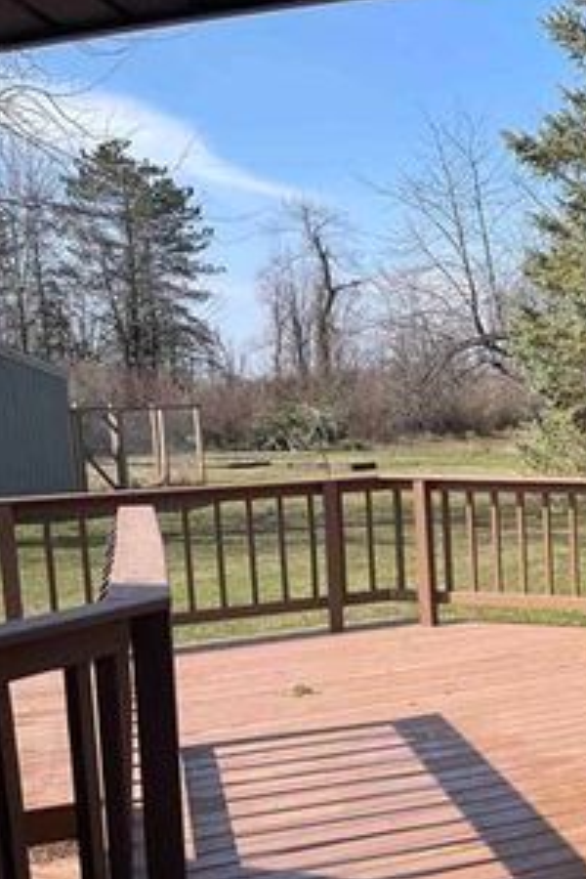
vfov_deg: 43.4
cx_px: 706
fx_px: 1099
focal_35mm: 45
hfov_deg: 26.5
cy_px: 520
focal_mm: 5.1
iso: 32
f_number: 1.6
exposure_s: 1/1976
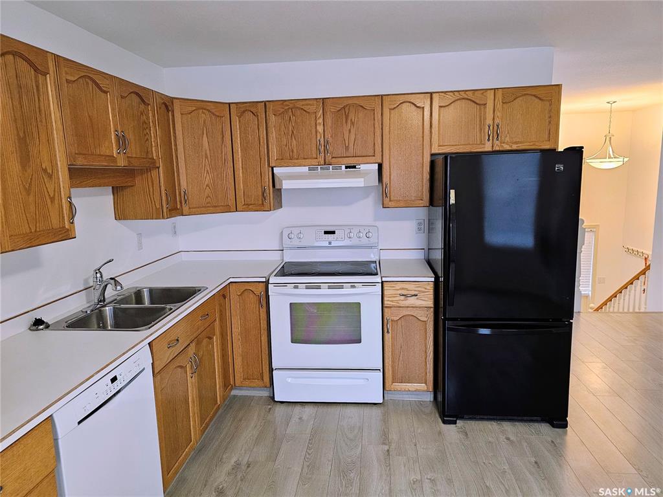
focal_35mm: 23
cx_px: 332
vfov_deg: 58.9
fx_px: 441
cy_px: 248
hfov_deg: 73.9
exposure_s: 1/120
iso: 500
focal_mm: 6.3
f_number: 1.7
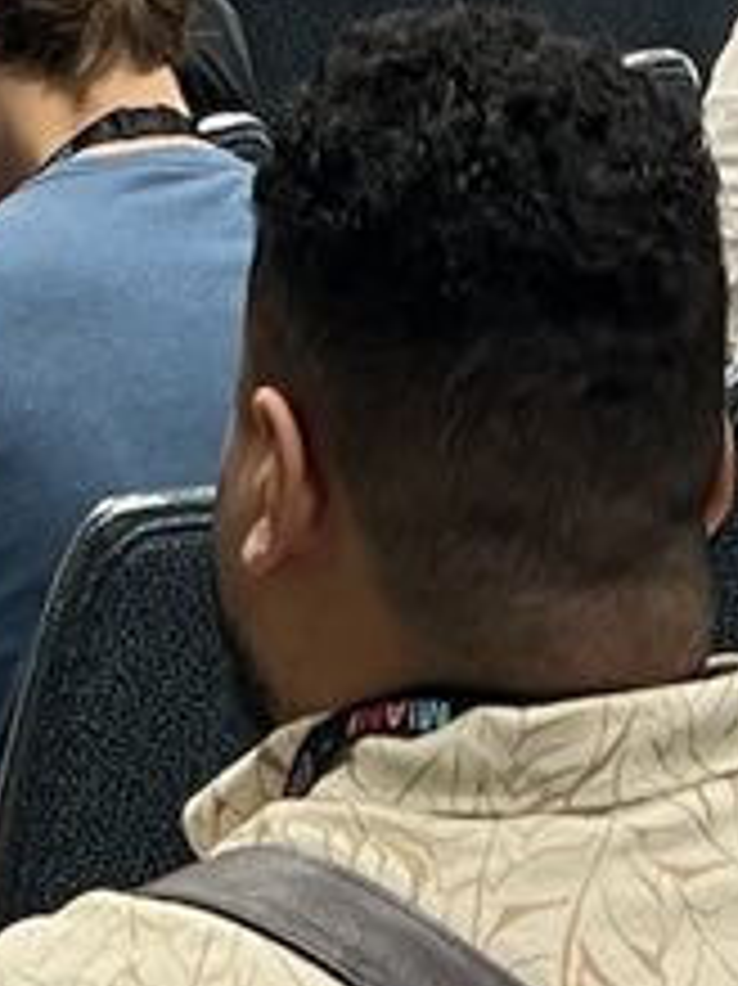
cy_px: -1193
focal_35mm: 166
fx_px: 4723
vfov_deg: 10.6
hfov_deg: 8.8
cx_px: -153
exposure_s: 1/60
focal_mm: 5.7
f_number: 1.5
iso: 125
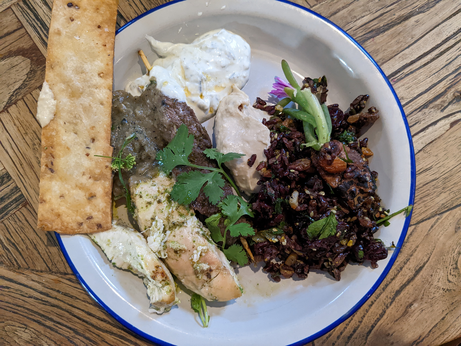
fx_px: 360
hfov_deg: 65.3
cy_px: 173
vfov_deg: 51.4
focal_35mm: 27
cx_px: 230
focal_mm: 4.38
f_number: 1.73
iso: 652
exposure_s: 1/99.9
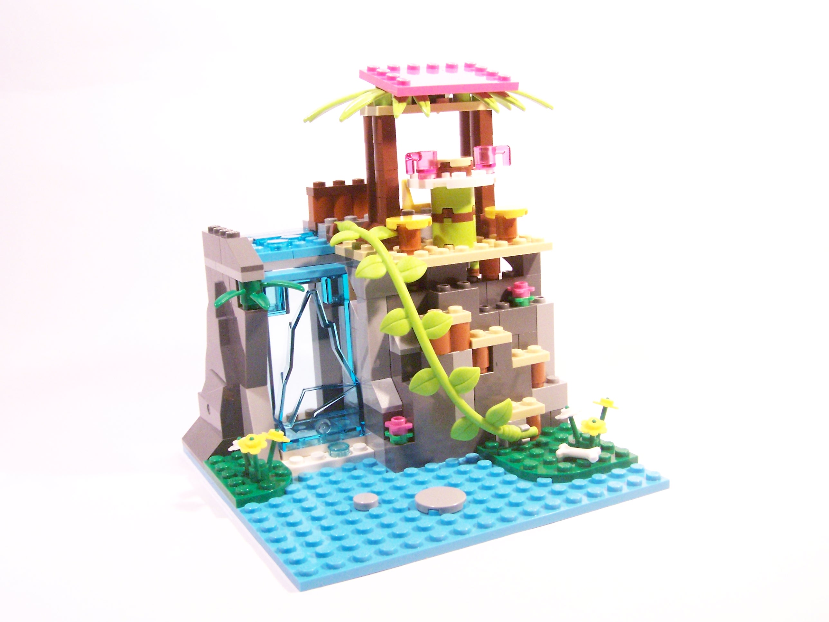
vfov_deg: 37.7
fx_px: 910
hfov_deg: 49.0
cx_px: 414
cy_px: 311
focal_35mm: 38
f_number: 3.6
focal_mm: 6.3
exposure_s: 1/30
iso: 400
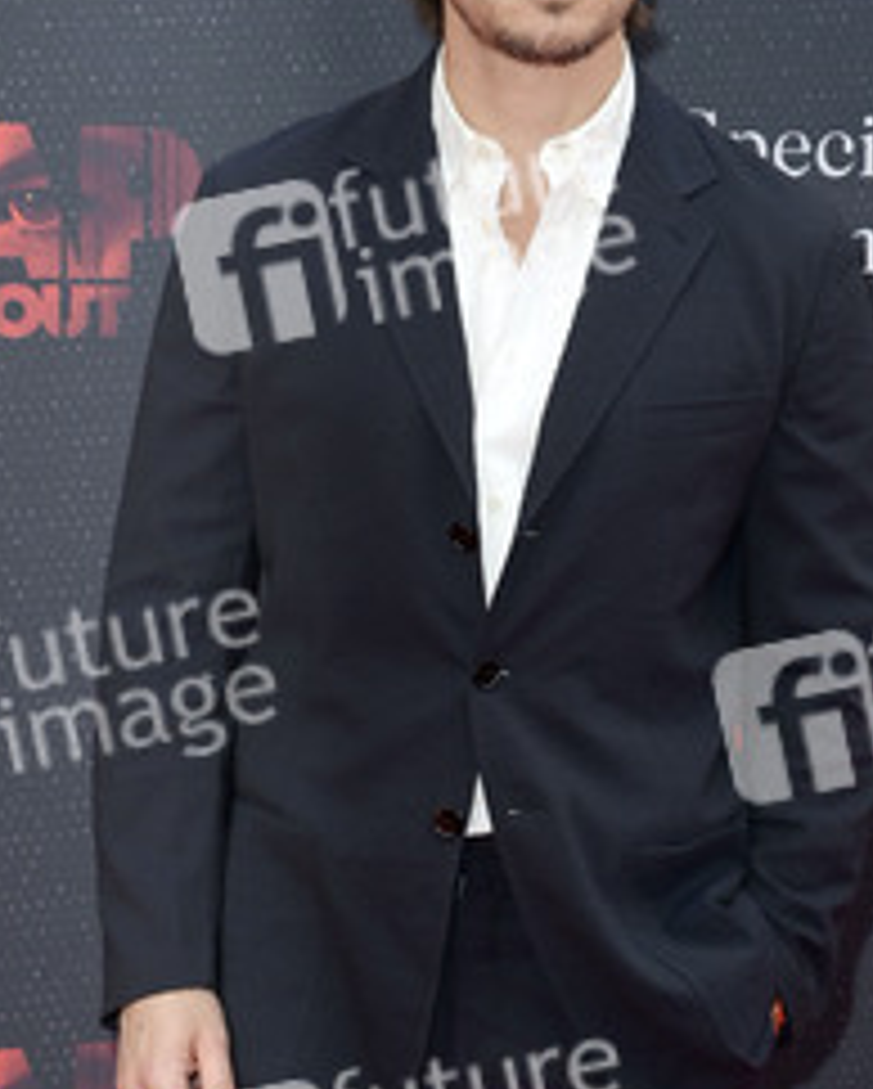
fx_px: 4742
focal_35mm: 147
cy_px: 472
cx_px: 536
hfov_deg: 10.5
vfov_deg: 13.1
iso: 400
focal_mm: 95
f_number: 7.1
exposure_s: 1/250
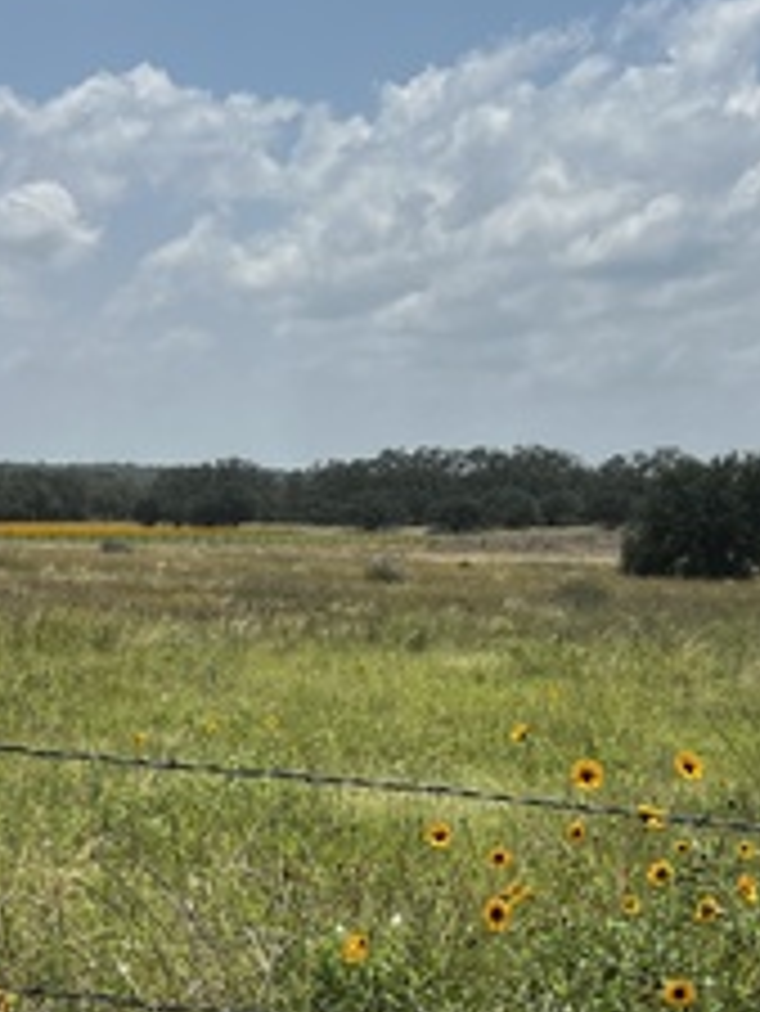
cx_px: 441
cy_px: 805
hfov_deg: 19.9
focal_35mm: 74
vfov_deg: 25.9
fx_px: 2164
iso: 50
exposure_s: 1/7463
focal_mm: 5.7
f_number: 1.5
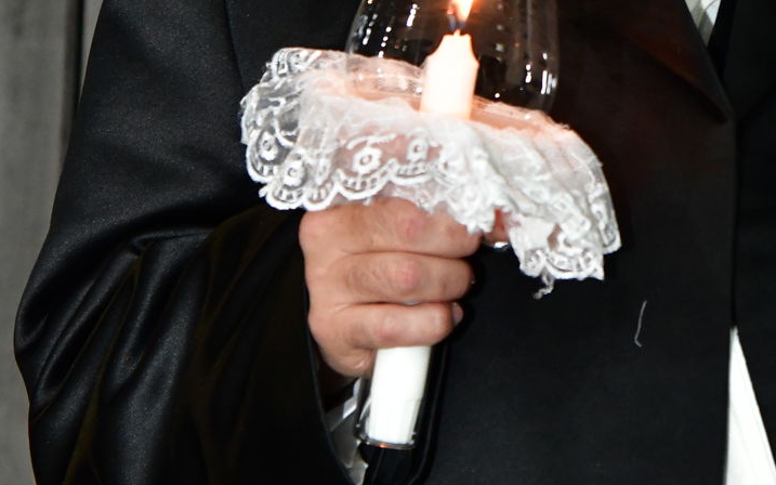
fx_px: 4102
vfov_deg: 6.7
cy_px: -250
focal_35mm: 194
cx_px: 678
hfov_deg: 10.8
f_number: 5.6
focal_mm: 65
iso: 4000
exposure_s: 1/100
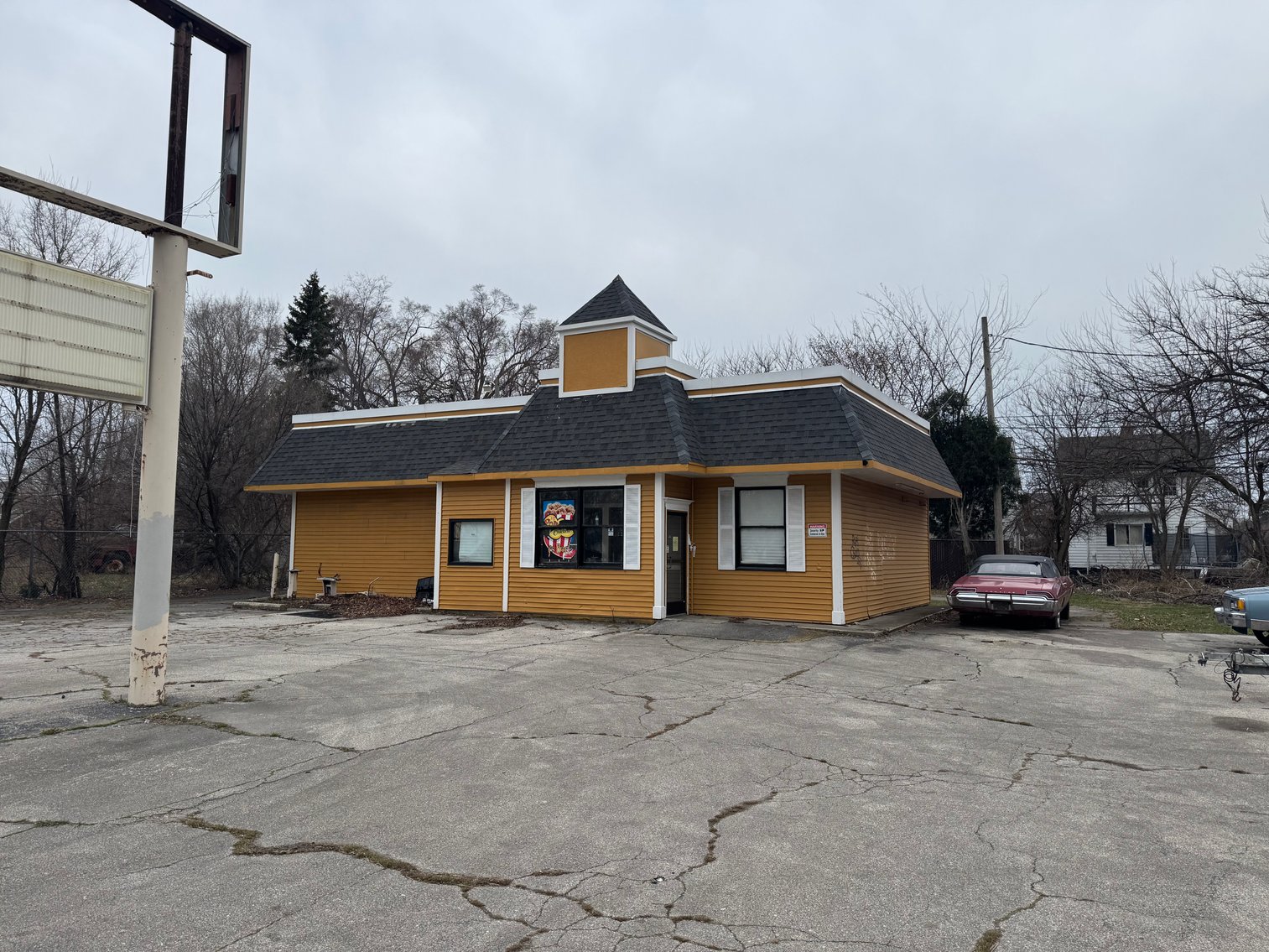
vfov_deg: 56.8
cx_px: 634
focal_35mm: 24
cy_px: 476
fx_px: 880
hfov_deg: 71.6
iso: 80
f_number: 1.78
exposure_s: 1/1678
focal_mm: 6.76
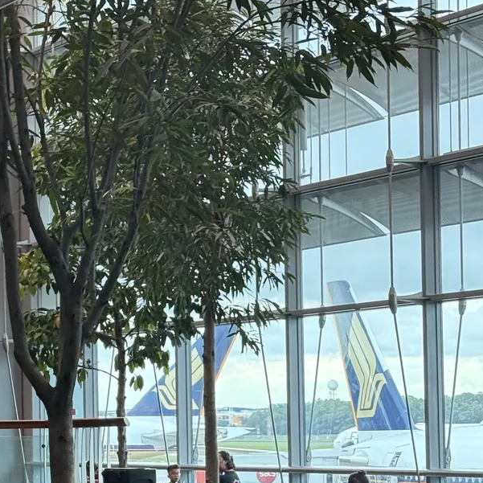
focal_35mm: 113
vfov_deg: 15.3
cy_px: 366
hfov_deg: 15.2
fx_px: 1784
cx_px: 43
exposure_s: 1/120
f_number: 1.78
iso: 200
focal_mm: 6.76
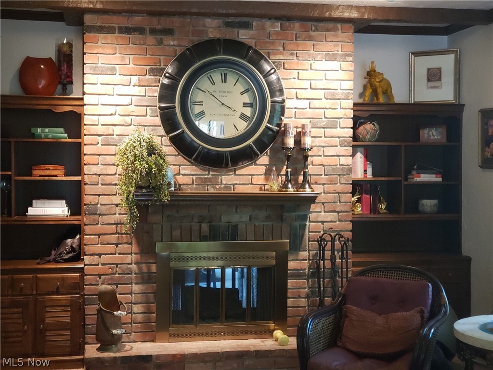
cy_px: 185
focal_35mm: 52
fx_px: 741
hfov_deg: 36.8
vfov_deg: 28.0
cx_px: 246
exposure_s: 1/24
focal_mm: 6
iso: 500
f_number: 2.4
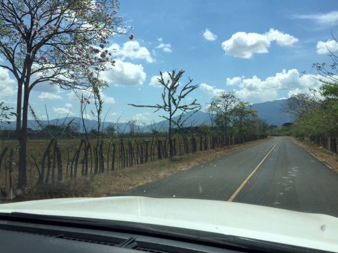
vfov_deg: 48.2
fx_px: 283
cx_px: 169
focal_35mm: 29
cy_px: 126
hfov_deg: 61.7
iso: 32
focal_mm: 4.15
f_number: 2.2
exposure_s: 1/2825
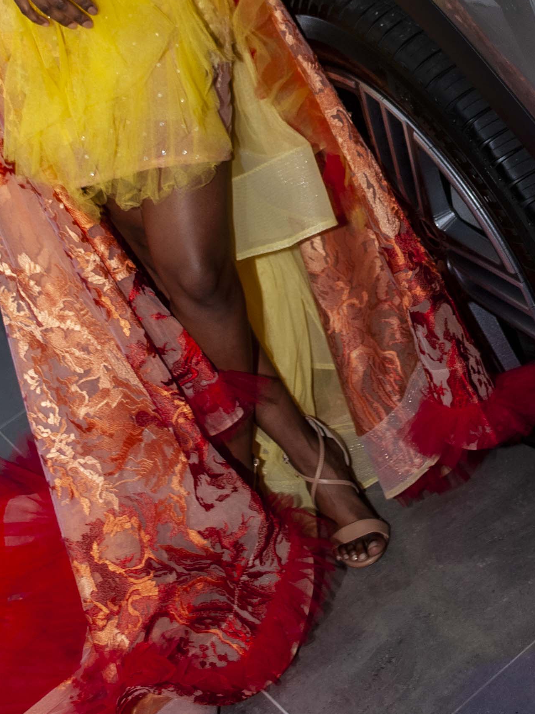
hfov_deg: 18.5
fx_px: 1628
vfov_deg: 23.7
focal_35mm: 79
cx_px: 415
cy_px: 0
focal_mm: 24
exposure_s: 1/40
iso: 200
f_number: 4
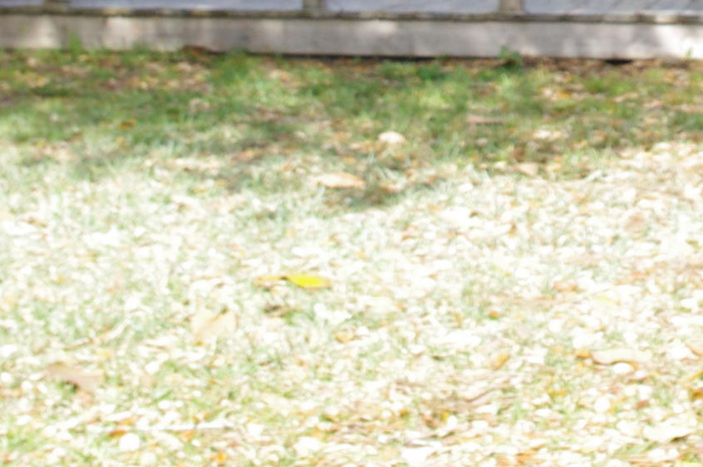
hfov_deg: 16.7
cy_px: -254
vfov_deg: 10.8
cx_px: 663
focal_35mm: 121
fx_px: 2360
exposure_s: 1/320
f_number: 7.1
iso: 400
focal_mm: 23.13
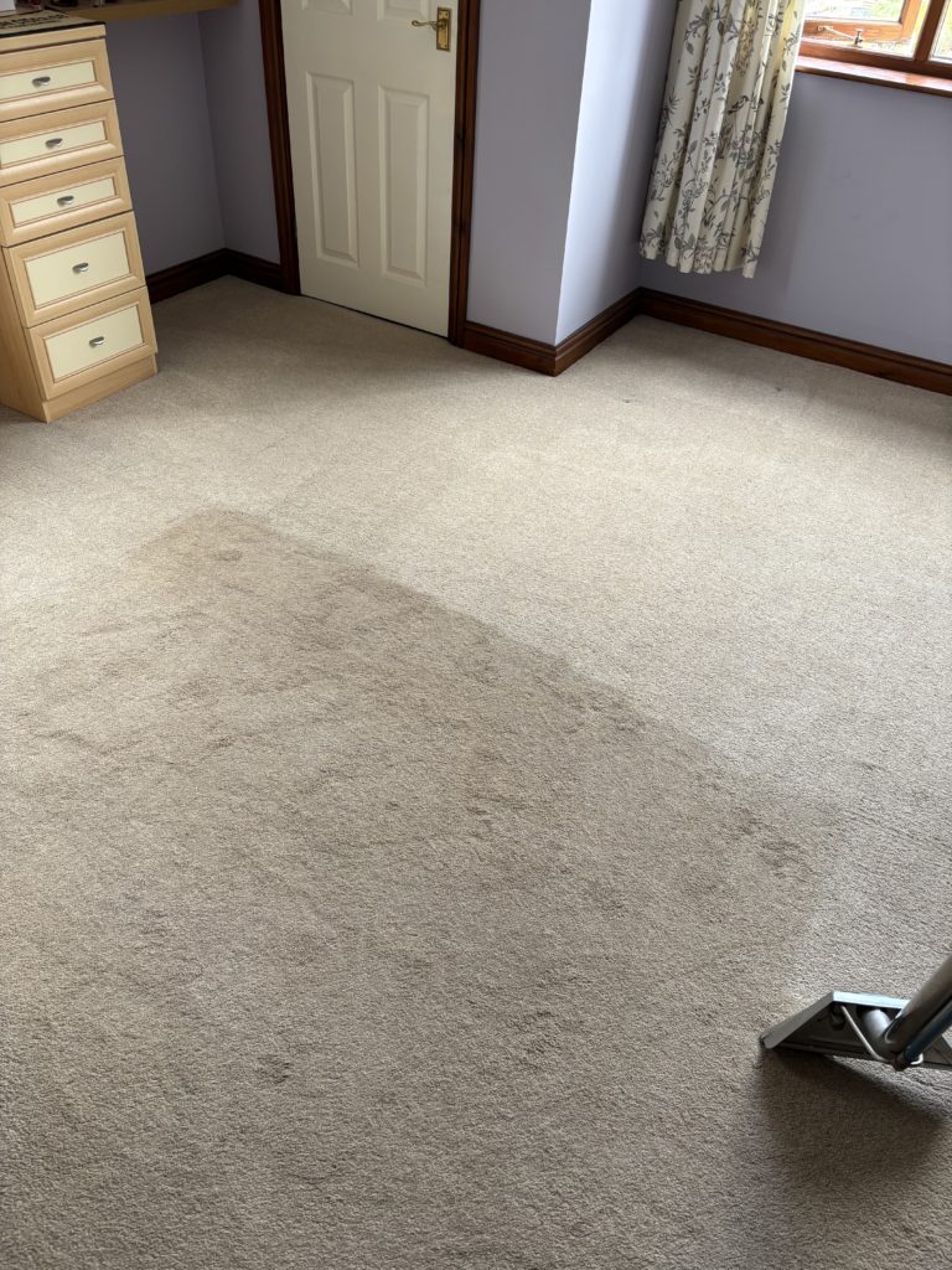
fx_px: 953
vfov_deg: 67.3
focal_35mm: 26
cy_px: 635
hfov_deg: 53.1
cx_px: 476
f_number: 1.6
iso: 80
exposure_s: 1/121
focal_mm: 5.96
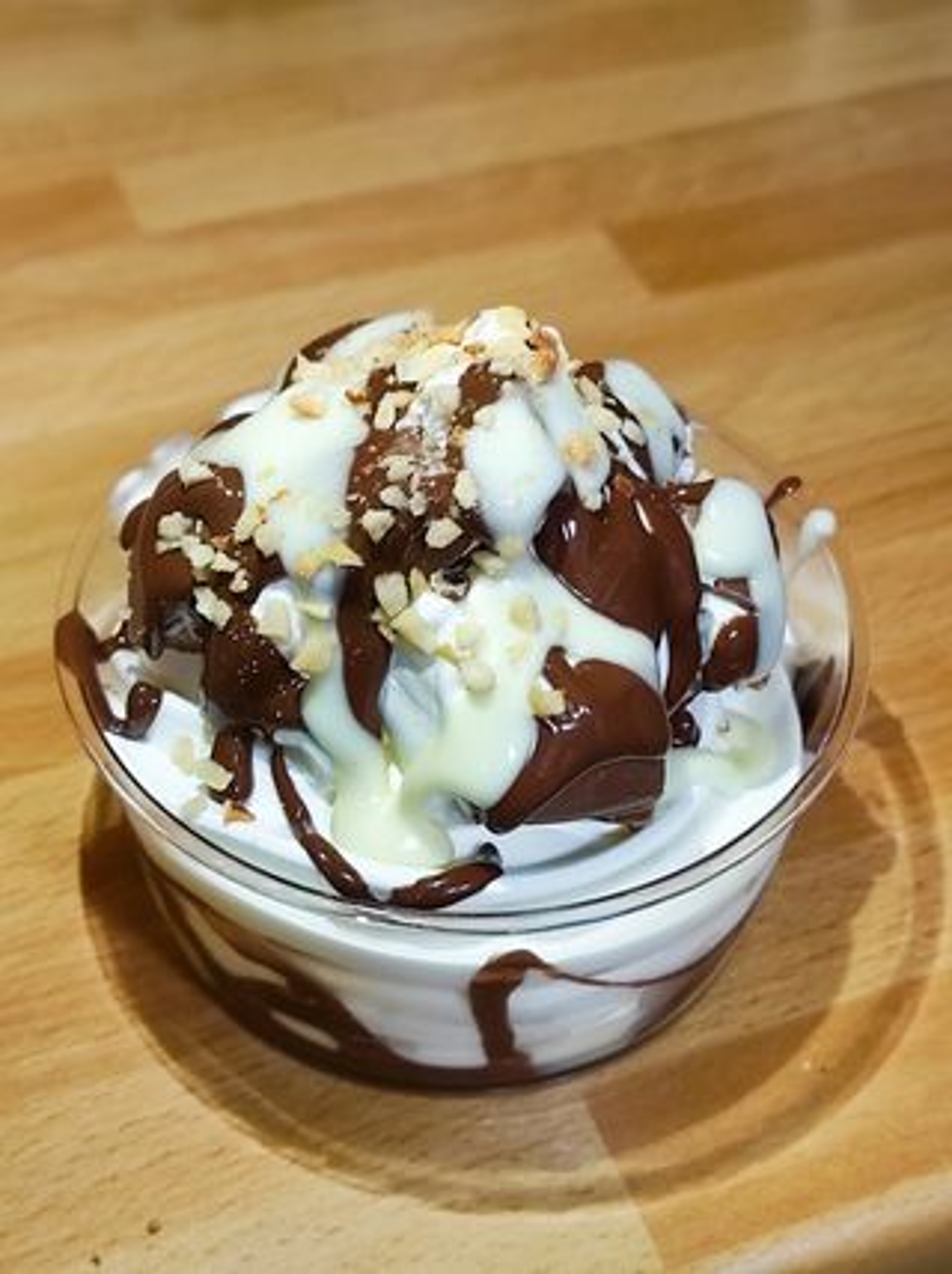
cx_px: 476
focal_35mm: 25
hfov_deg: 54.8
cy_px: 637
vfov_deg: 69.5
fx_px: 919
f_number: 1.89
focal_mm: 5.43
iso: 282
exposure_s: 1/50
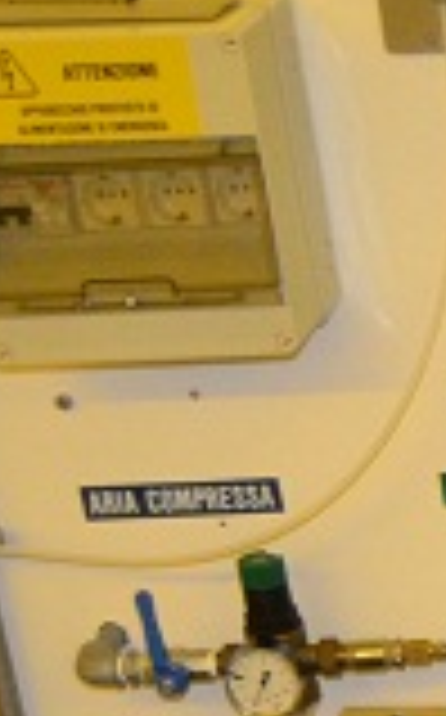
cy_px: 1277
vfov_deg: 12.1
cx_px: 1113
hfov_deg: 7.6
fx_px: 3120
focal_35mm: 160
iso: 1400
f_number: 3.5
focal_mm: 18
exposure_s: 1/60
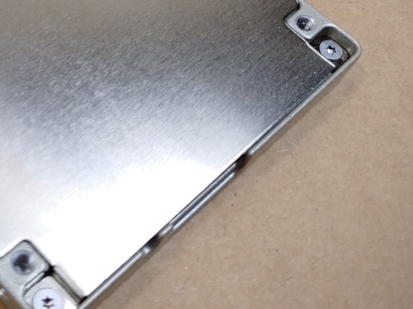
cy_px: 64
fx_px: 752
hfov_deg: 28.8
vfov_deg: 23.0
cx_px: 1
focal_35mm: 63
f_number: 1.8
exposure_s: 1/198
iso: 50
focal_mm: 4.36
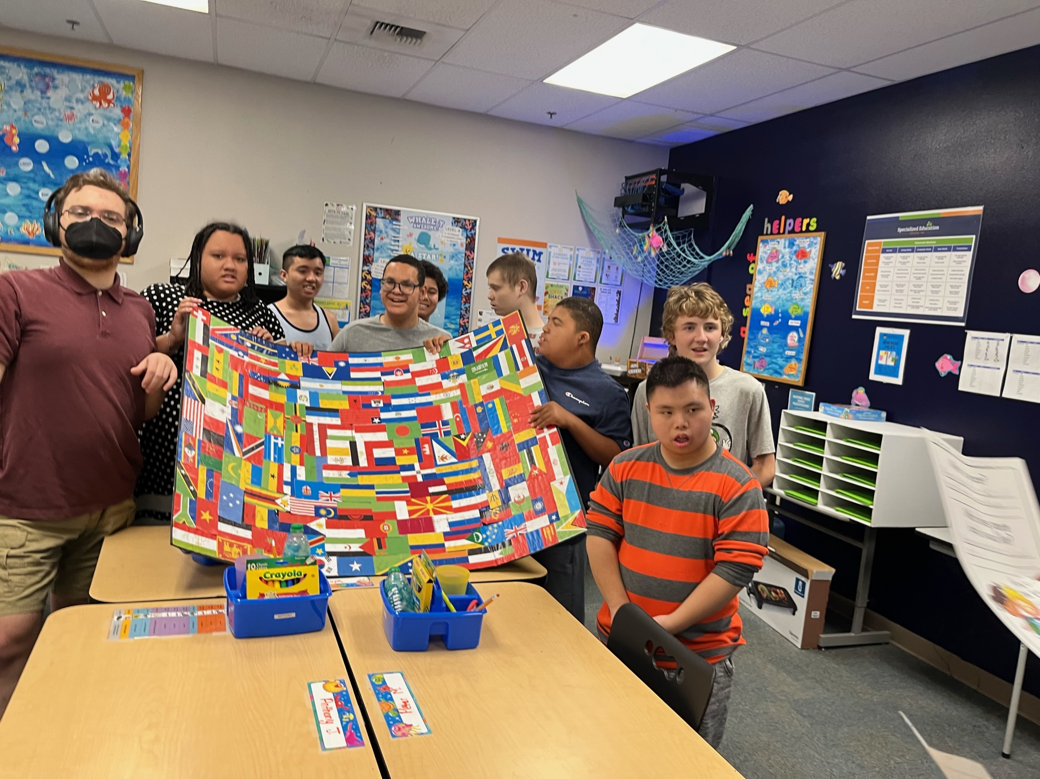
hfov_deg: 67.3
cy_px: 390
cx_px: 520
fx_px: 781
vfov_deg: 53.0
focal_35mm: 26
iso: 200
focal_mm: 5.1
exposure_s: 1/60
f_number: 1.6
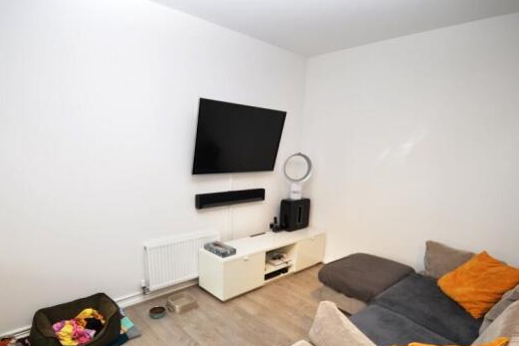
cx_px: 238
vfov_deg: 63.7
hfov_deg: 86.7
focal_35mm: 19
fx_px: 274
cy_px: 216
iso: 640
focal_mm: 10
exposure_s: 1/60
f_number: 4
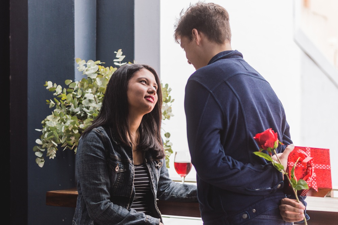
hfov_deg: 27.0
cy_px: 112
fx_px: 703
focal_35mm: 75
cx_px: 169
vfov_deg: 18.1
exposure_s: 1/640
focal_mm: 50
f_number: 1.8
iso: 100
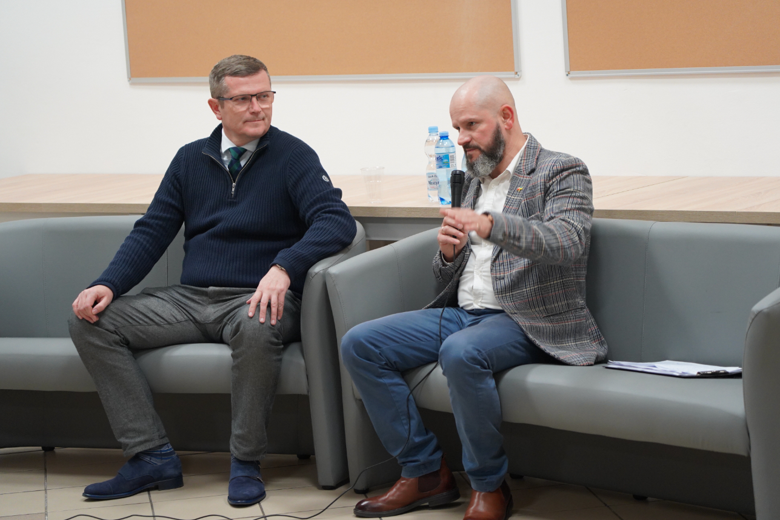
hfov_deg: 20.0
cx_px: 393
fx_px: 2210
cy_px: 260
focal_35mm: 102
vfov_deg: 13.4
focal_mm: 101
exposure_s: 1/160
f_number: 4
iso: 3200
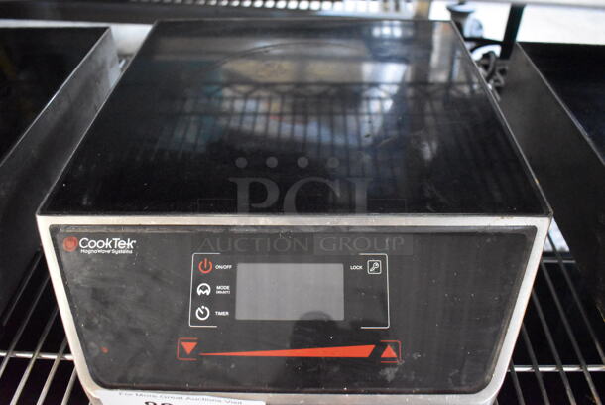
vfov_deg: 41.8
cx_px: 302
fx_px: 530
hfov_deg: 59.4
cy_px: 202
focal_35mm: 32
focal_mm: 21
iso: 12800
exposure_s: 1/80
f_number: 3.8
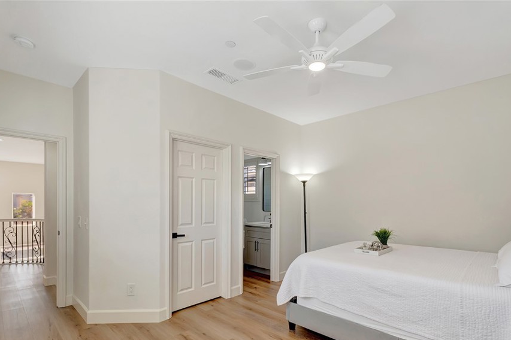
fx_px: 255
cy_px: 204
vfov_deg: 66.7
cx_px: 273
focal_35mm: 18
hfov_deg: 89.9
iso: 100
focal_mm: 10
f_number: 5.6
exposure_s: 1/30
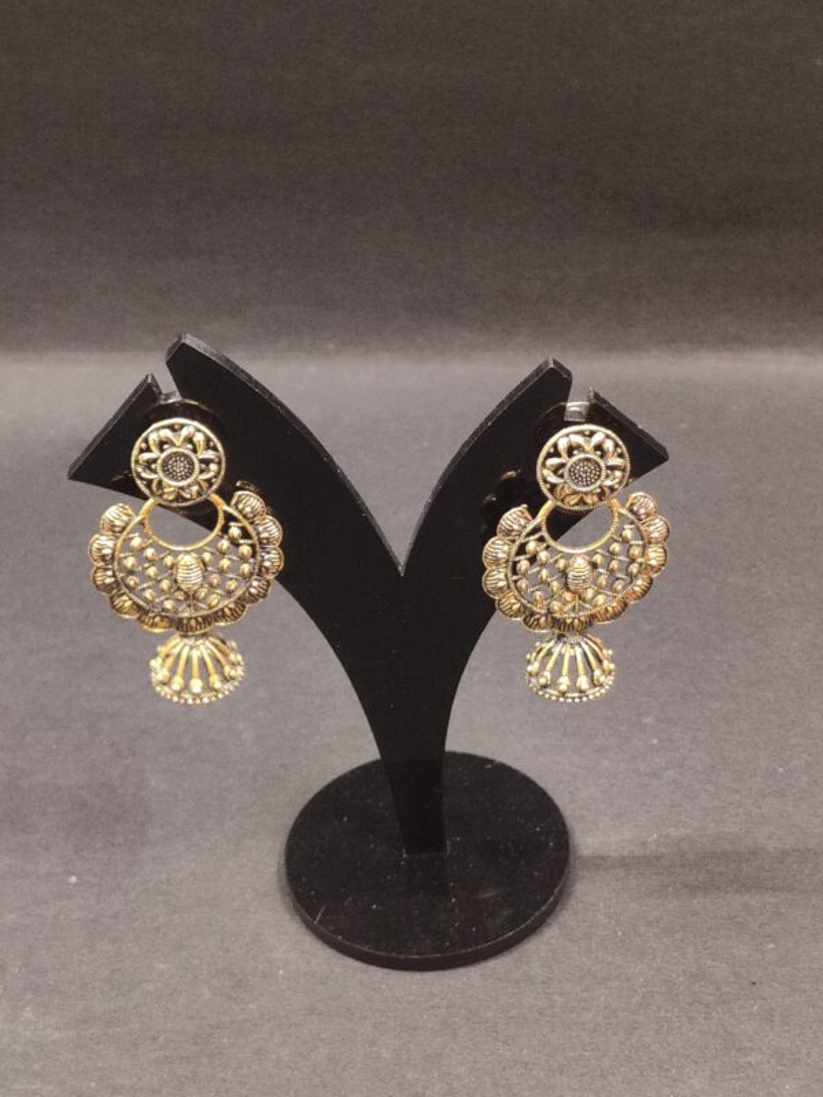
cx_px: 412
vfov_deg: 65.3
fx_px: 856
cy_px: 548
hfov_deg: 51.4
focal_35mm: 27
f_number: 1.75
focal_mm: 4.75
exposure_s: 1/14
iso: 2000
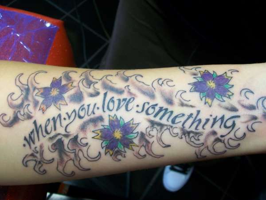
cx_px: 133
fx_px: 246
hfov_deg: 56.8
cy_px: 100
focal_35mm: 32
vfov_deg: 44.2
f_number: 2.8
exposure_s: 1/10
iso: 160
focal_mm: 5.7
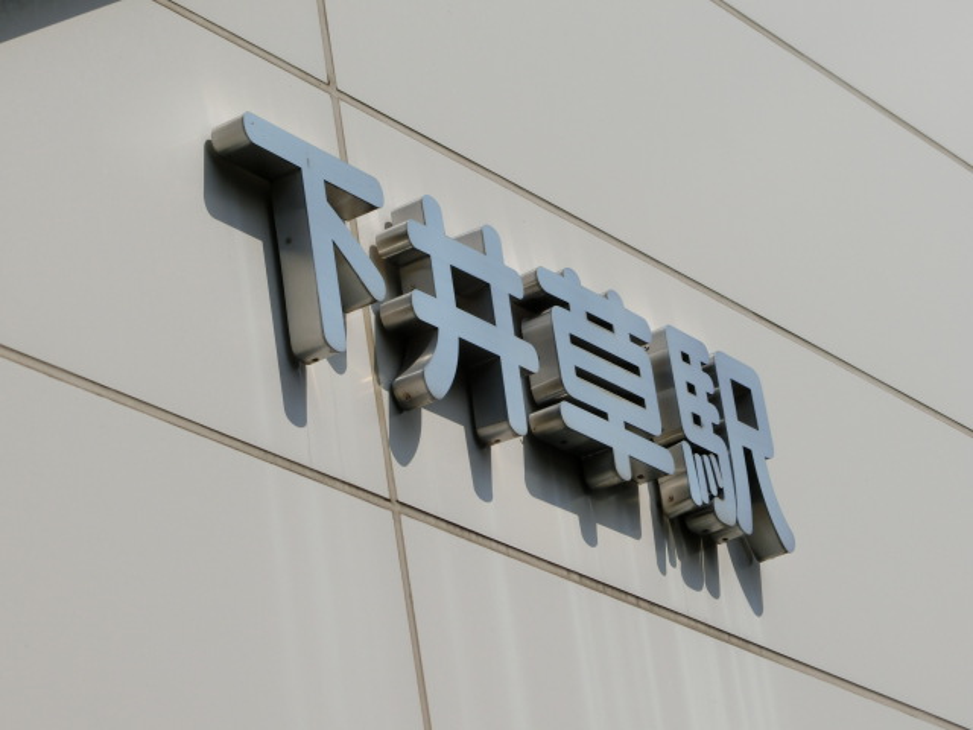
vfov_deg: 10.4
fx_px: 4019
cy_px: 365
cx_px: 486
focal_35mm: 143
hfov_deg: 13.8
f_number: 5.8
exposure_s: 1/800
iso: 80
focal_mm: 25.5
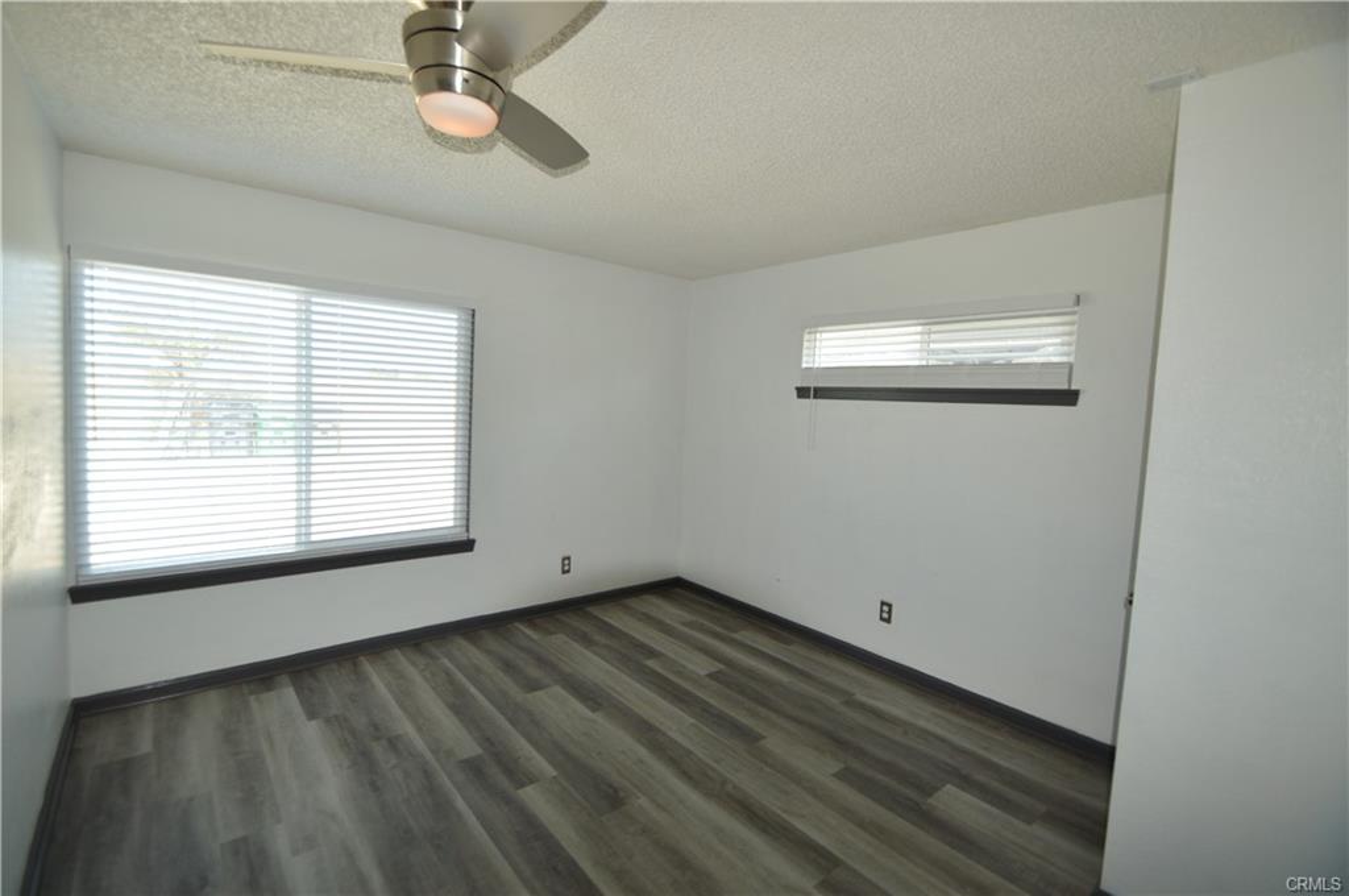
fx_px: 561
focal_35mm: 15
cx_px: 674
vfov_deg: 77.2
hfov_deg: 100.5
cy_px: 448
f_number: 4
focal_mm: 10
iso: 220
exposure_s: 1/125
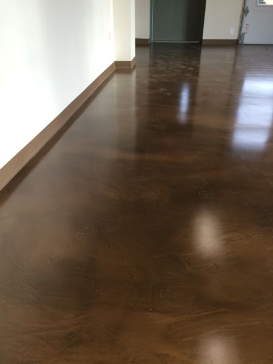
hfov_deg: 48.2
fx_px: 305
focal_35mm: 29
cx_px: 136
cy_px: 182
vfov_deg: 61.7
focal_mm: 4.15
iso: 40
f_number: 2.2
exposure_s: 1/40
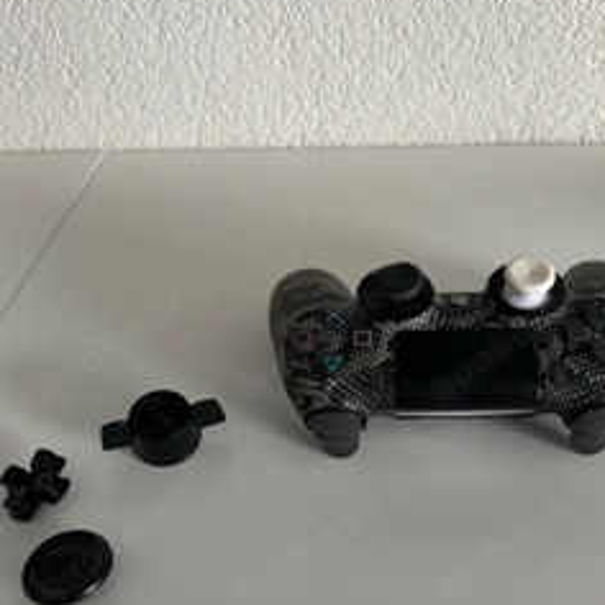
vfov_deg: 42.6
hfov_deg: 42.6
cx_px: 364
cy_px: 372
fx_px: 771
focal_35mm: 39
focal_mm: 5.96
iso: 200
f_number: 1.6
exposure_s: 1/60
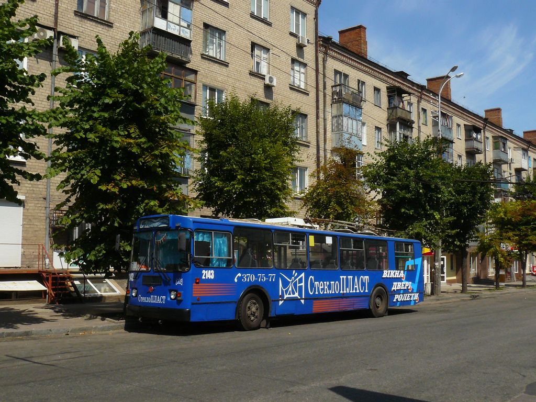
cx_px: 268
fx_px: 557
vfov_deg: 39.7
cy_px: 201
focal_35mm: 36
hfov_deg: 51.4
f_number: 8
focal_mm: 6
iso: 200
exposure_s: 1/500
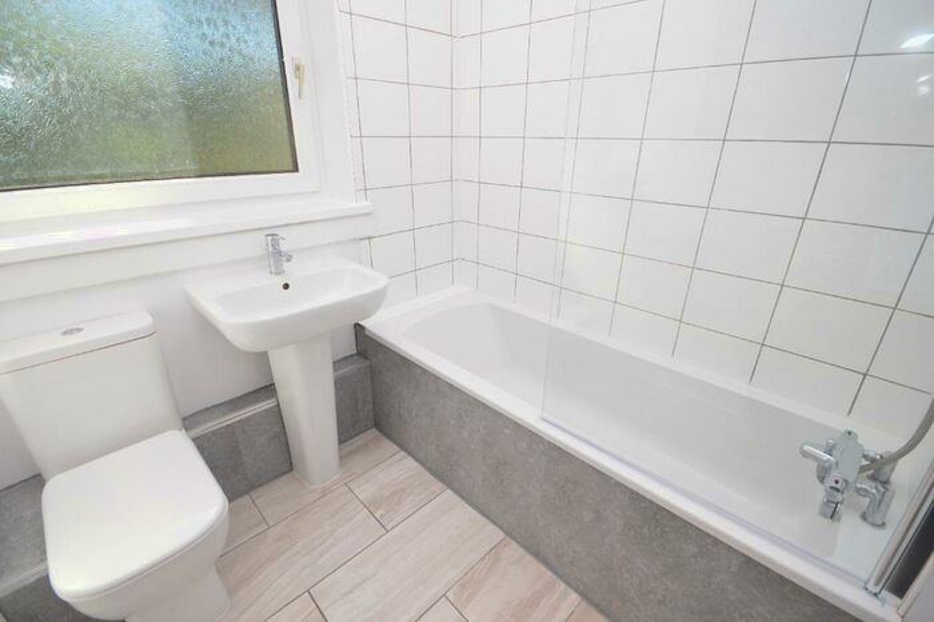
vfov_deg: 77.3
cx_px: 467
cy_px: 311
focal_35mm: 15
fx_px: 389
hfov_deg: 100.4
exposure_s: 1/125
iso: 125
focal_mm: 10
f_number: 5.6
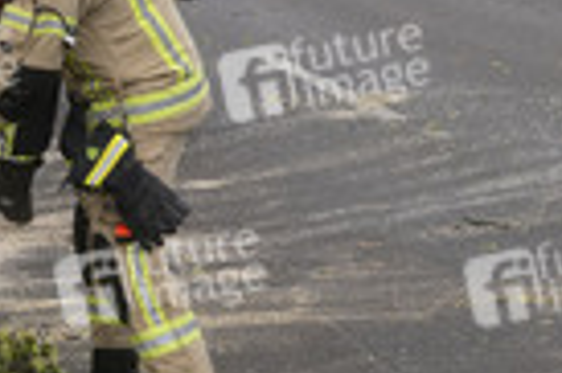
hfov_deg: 13.3
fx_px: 2308
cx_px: -195
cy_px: -29
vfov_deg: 9.2
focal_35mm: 148
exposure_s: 1/640
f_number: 5.6
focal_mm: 30
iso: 640
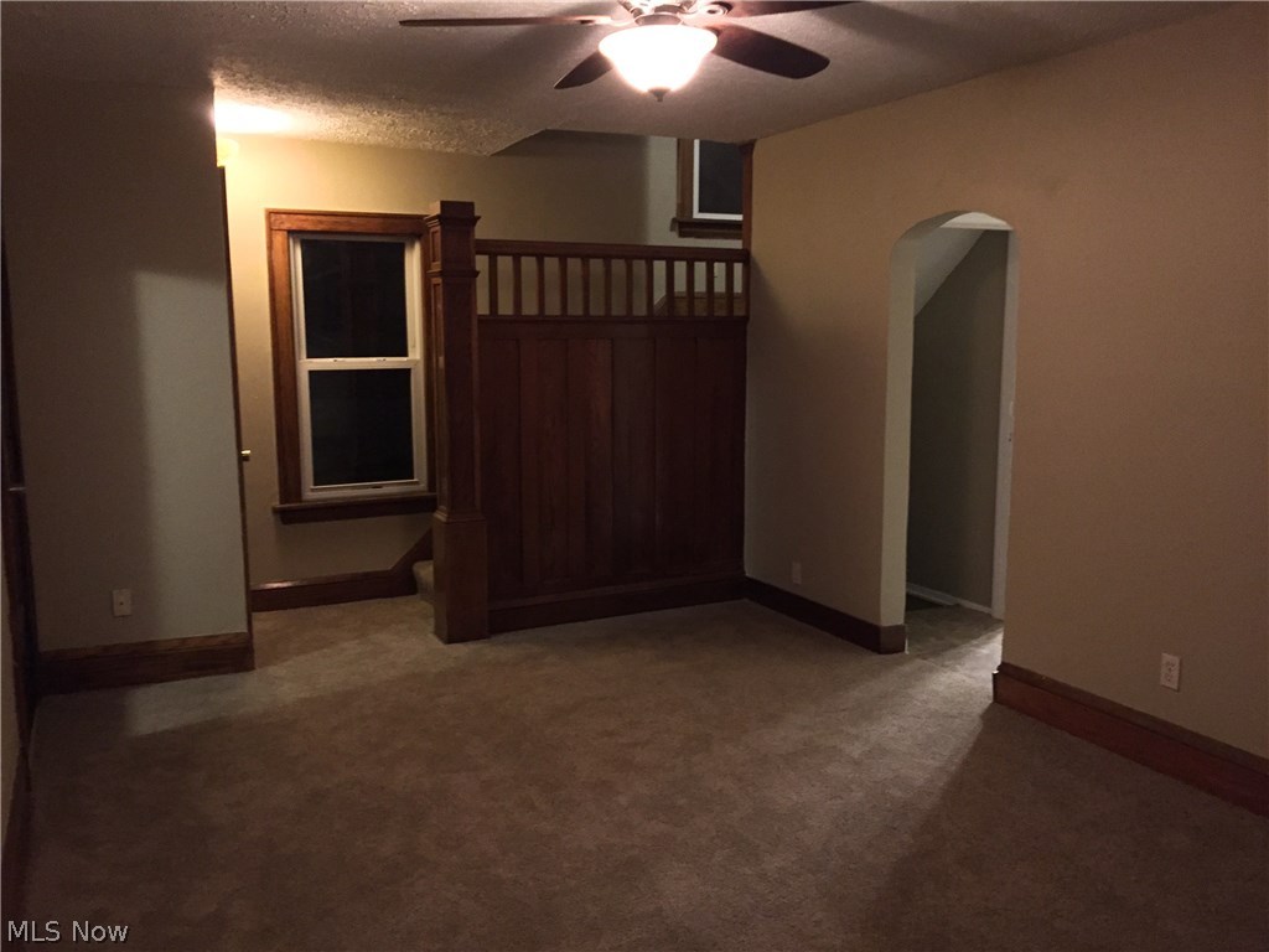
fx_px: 1063
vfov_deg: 48.2
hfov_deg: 61.7
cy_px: 476
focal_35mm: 29
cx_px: 634
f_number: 2.2
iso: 500
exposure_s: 1/15
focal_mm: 4.15
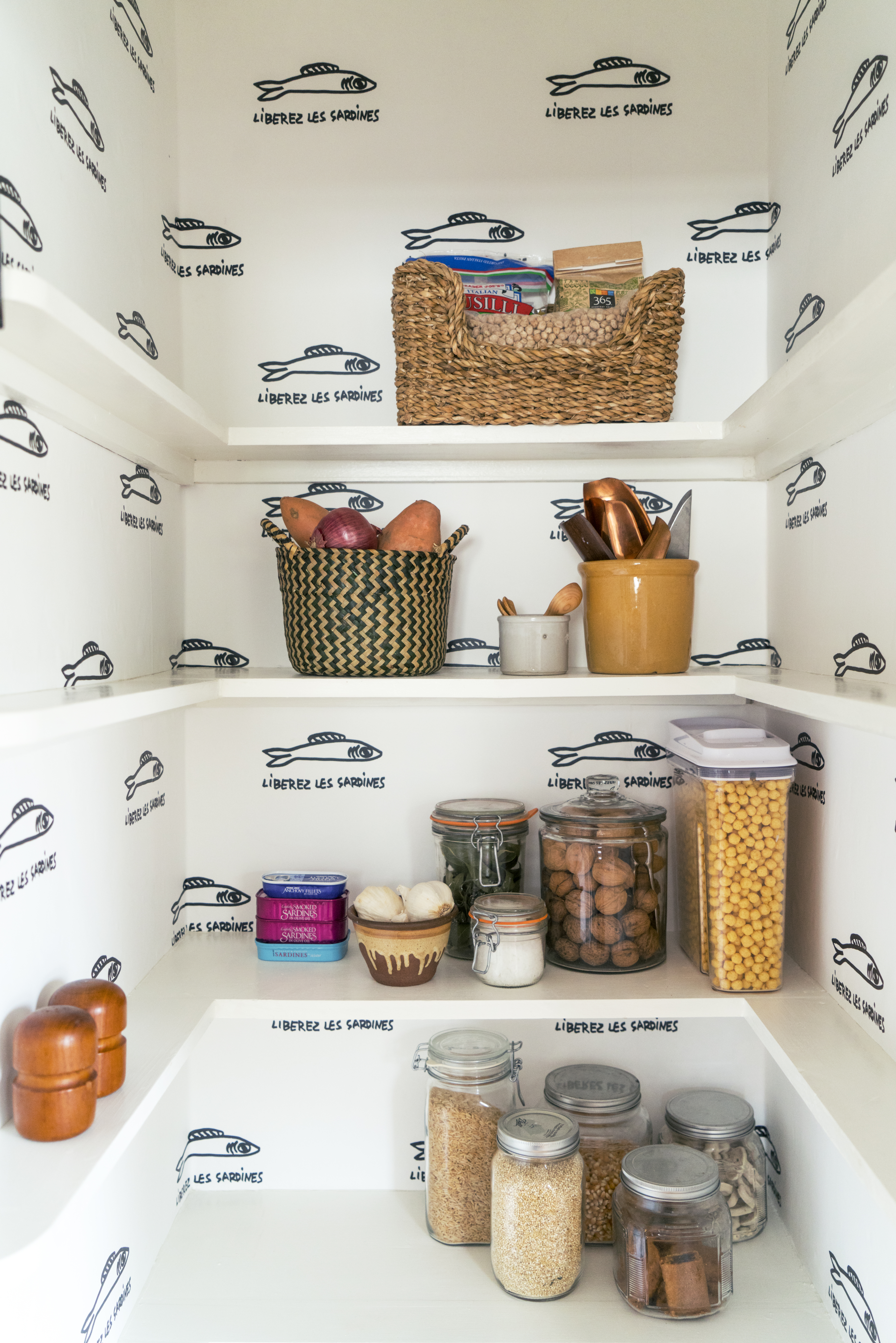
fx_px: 1120
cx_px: 448
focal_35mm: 30
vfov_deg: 61.9
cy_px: 672
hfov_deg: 43.6
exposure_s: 1/60
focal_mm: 30
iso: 1250
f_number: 4
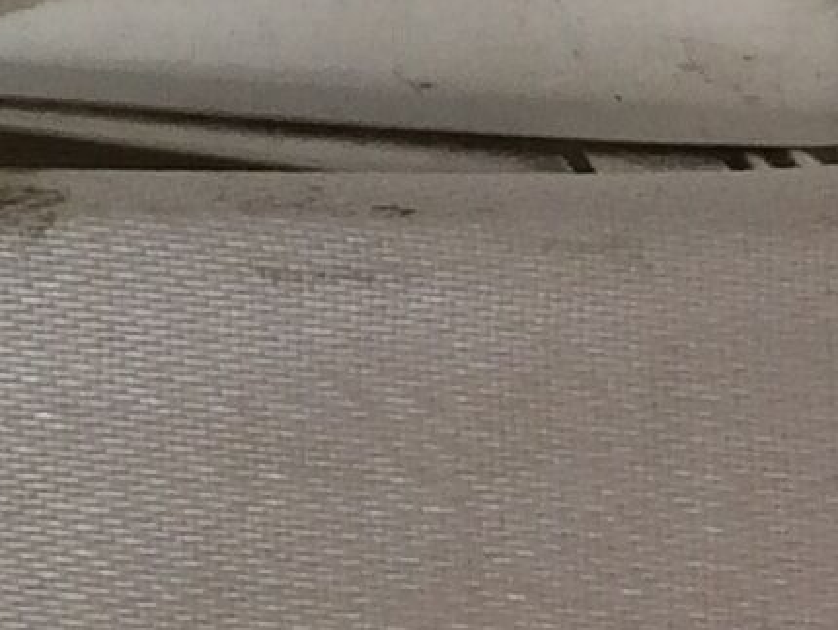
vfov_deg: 6.7
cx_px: -1621
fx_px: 5329
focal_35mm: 220
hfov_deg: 7.9
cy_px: -160
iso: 40
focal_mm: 4.15
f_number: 2.2
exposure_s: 1/50
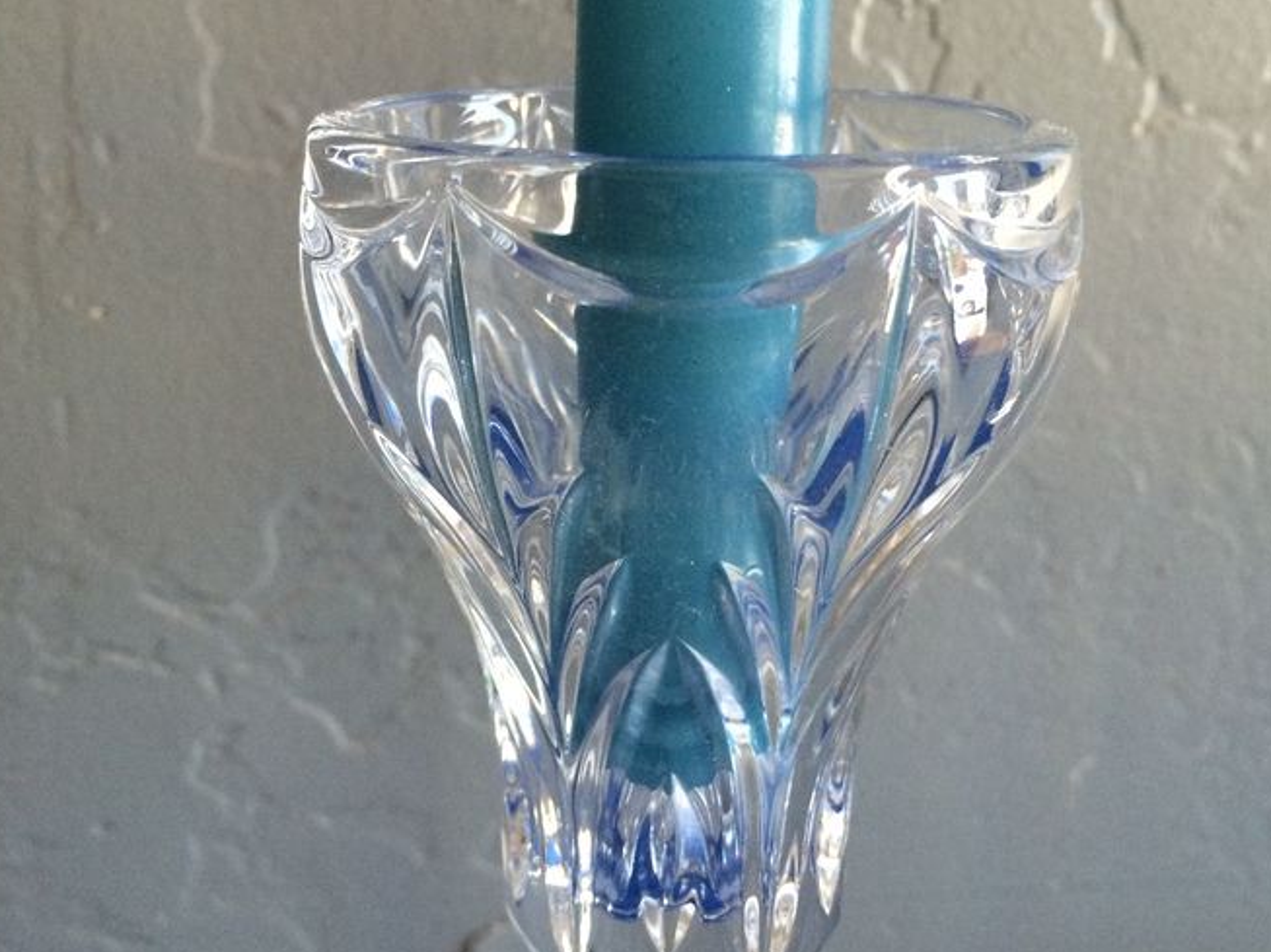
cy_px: 499
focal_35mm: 40
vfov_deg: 35.9
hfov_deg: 46.8
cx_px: 633
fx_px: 1468
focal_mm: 4.15
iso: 64
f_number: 2.2
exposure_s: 1/30
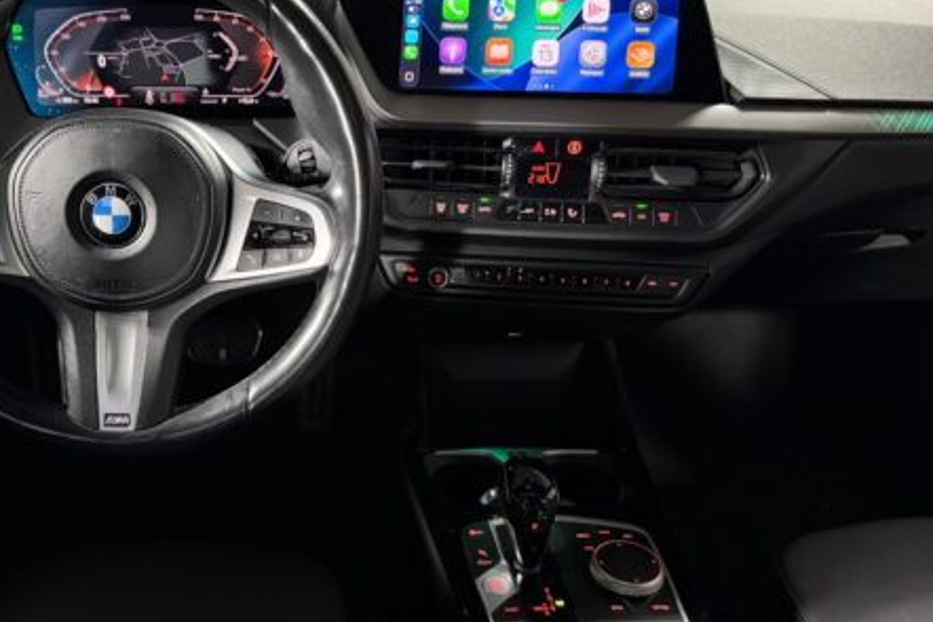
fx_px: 907
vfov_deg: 37.9
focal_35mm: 35
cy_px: 311
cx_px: 302
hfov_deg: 53.2
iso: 800
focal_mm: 6.76
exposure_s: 1/33
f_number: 1.78
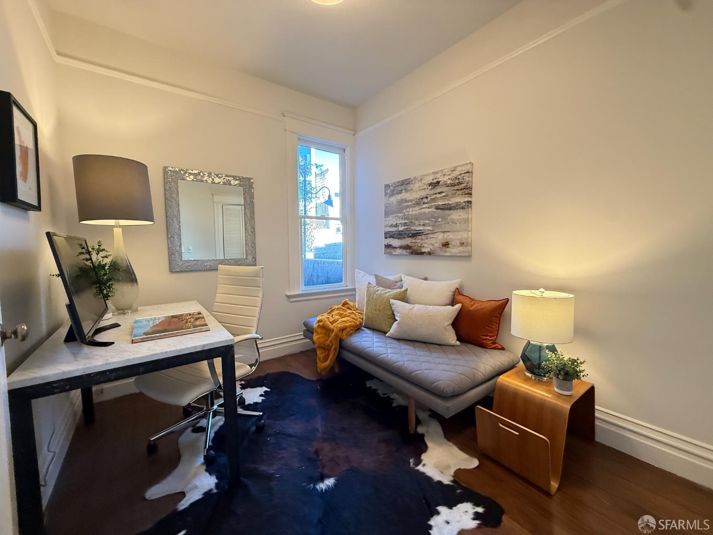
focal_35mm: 14
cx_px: 356
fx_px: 288
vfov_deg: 85.7
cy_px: 268
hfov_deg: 102.1
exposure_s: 1/120
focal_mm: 2.22
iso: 400
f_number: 2.2
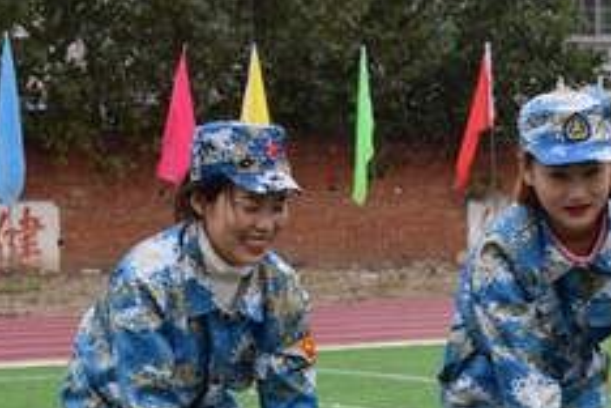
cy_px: 527
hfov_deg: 14.7
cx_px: 527
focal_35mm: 139
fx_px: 2354
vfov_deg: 9.7
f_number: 6.3
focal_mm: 27
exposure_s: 1/160
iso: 400
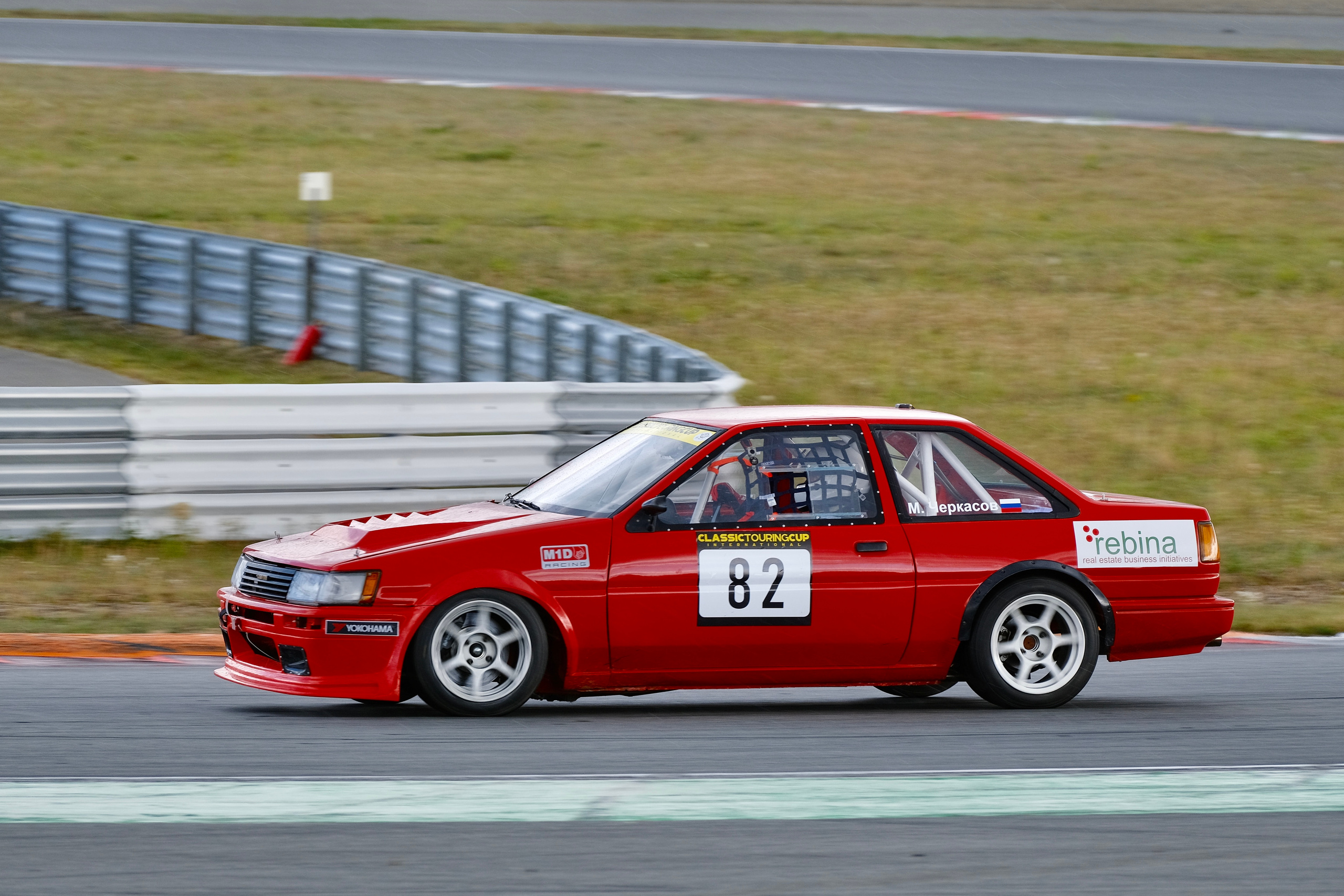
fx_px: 7392
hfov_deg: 10.4
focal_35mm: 198
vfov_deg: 6.9
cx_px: 672
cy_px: 448
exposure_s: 1/250
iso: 160
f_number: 5
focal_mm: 132
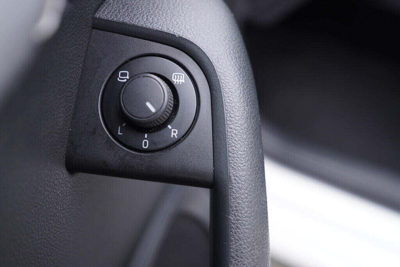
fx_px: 400
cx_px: 200
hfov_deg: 53.1
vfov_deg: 36.9
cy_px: 134
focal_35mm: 36
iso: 200
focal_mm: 24
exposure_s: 1/40
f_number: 2.8
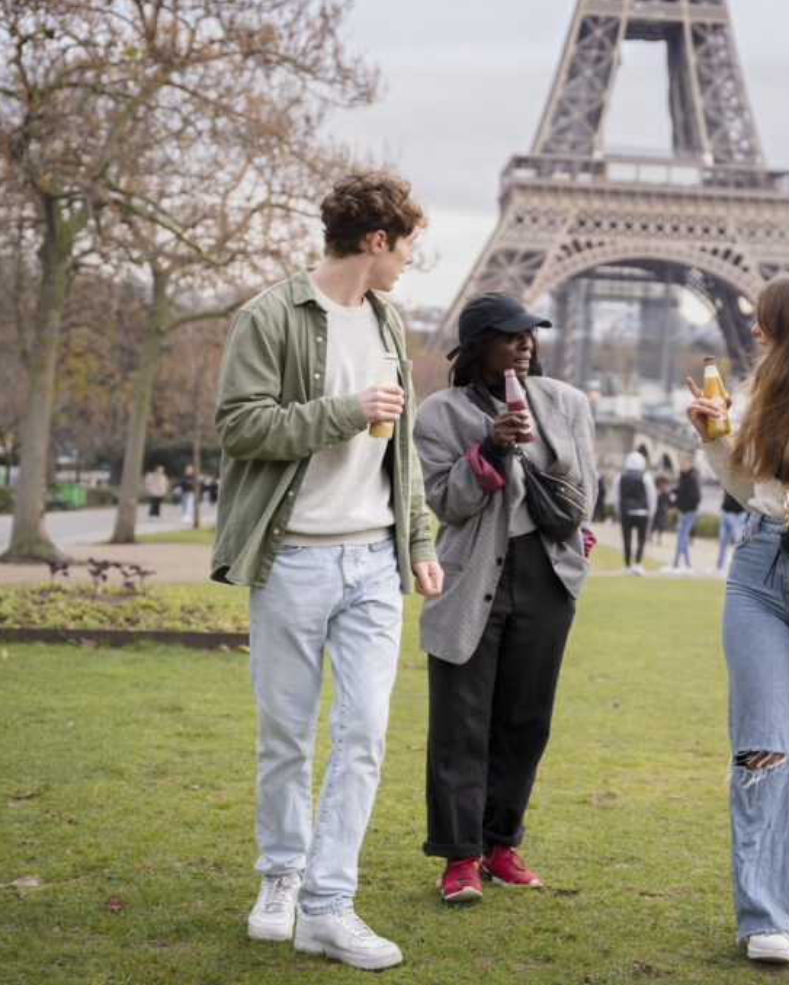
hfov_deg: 22.0
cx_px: 622
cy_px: 492
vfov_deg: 27.7
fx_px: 2000
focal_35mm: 69
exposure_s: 1/500
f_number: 2.8
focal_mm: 48.4
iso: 640
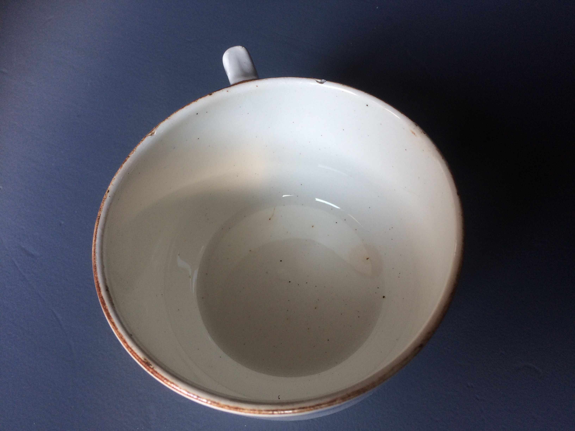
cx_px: 288
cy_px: 216
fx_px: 482
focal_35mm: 29
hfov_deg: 61.7
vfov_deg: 48.2
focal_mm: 4.15
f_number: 2.2
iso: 50
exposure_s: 1/50
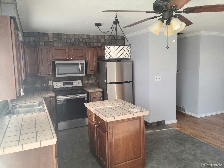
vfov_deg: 49.7
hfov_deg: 63.4
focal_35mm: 28
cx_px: 112
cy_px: 84
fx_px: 181
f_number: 2
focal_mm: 5.9
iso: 32
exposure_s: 1/30
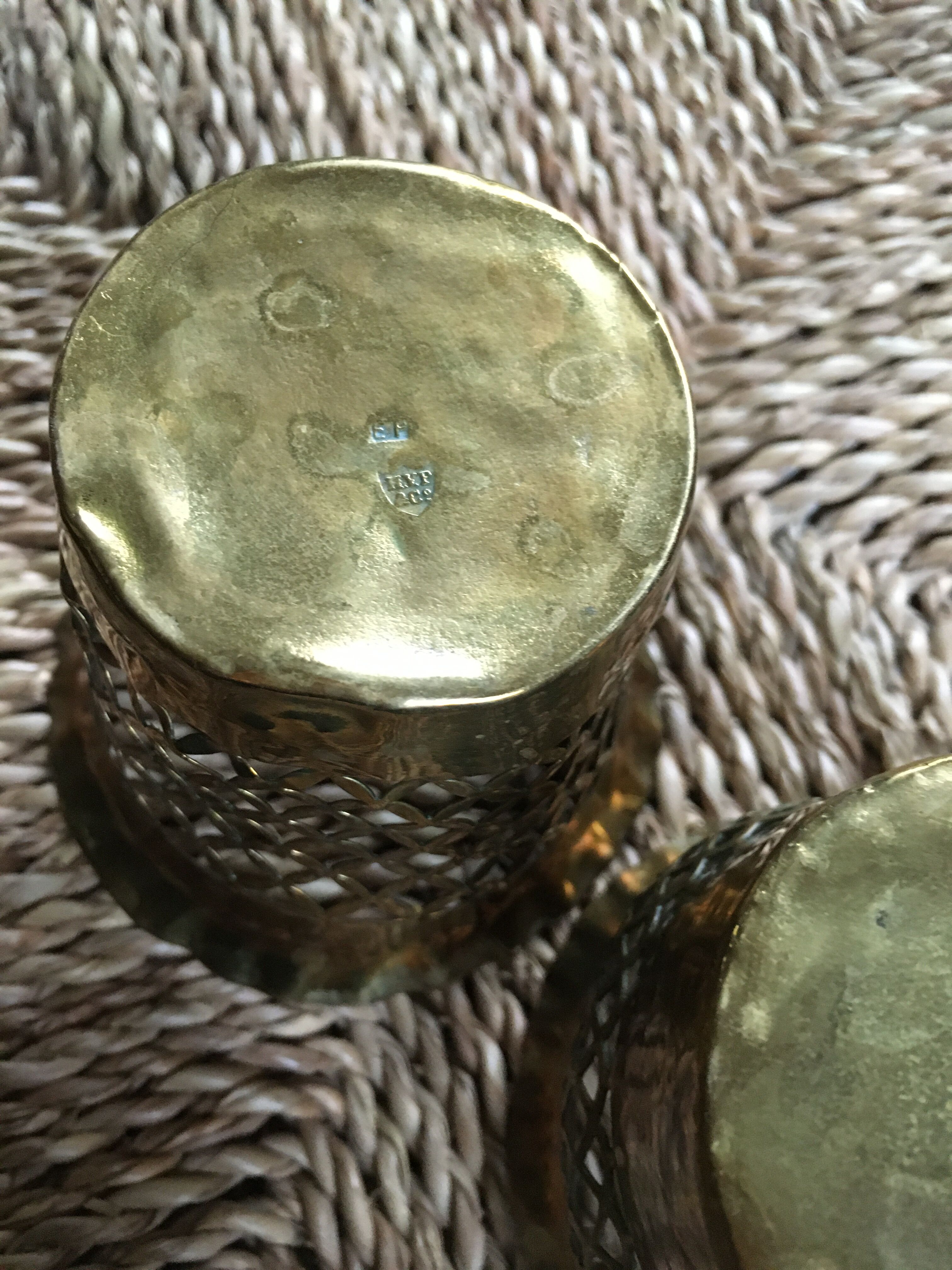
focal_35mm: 29
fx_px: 1063
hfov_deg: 48.2
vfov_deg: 61.7
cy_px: 635
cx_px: 476
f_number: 2.2
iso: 250
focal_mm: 4.15
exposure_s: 1/17
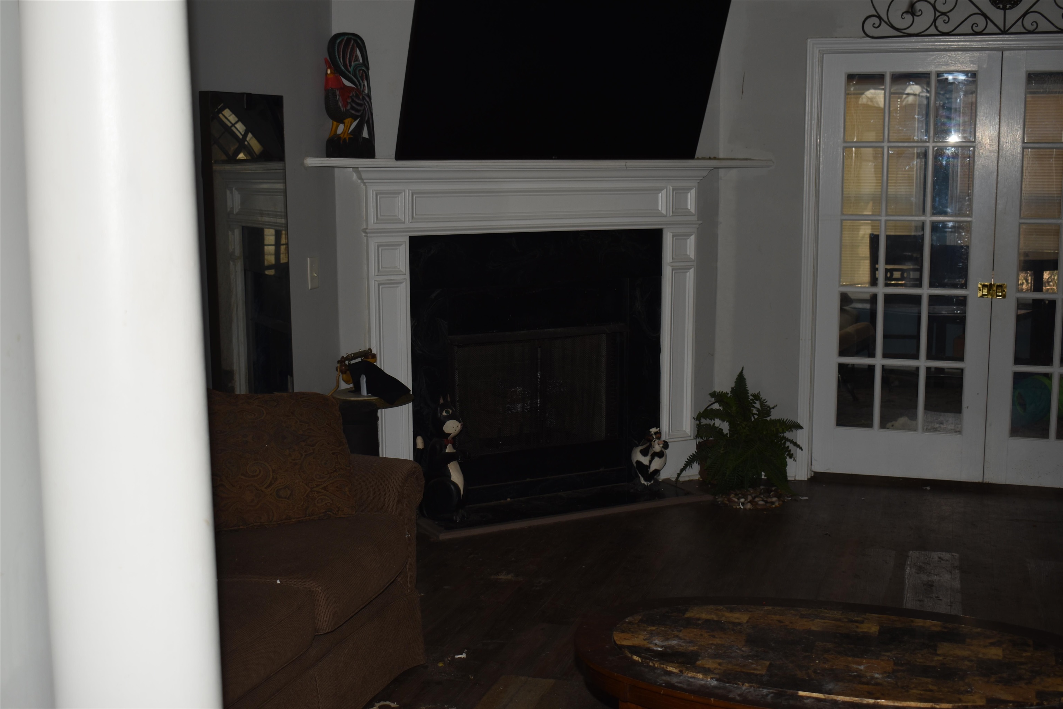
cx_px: 532
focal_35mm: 45
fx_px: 1329
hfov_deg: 43.6
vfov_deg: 29.9
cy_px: 354
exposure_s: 1/200
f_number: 4.2
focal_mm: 30
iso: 100
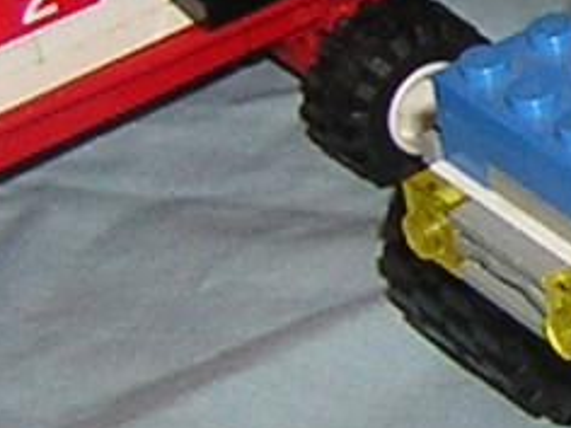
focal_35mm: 244
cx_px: 1026
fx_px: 4025
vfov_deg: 6.1
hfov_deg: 7.9
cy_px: 56
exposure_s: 1/60.1
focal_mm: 4.7
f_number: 2.6
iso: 50
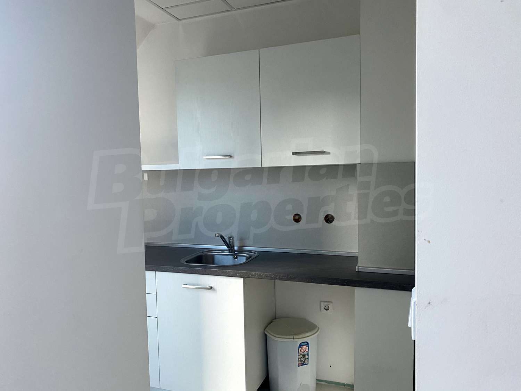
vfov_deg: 53.1
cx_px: 260
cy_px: 196
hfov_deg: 67.3
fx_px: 391
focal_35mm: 26
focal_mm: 4.25
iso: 200
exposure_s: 1/60
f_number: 1.8
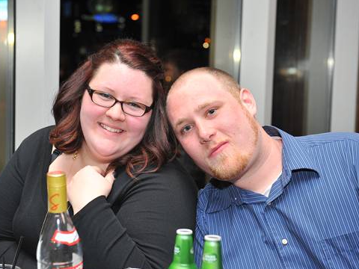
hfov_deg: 29.4
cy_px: 134
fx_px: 684
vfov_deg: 22.3
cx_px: 159
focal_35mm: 66
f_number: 5
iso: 1000
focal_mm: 60
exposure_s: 1/100
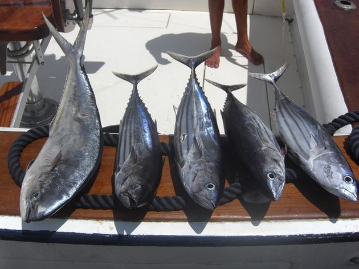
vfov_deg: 37.7
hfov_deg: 49.0
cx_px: 180
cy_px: 134
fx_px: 394
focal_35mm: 38
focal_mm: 7.9
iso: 80
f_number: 8
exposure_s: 1/500
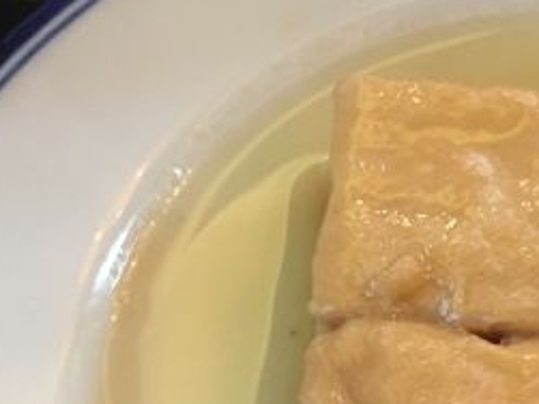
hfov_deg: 23.3
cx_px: 513
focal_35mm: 81
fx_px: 1261
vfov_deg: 17.7
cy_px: 414
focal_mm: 4.15
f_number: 2.2
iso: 200
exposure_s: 1/20
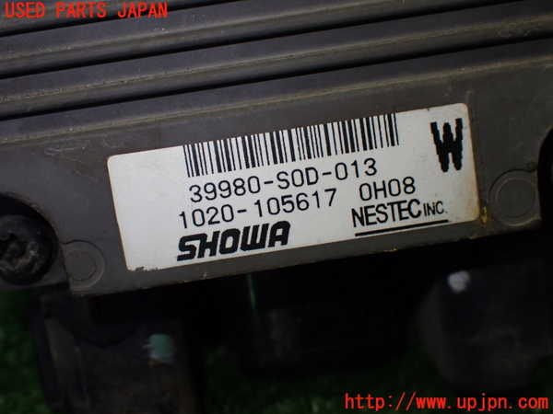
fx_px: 799
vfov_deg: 29.1
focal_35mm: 50
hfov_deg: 38.2
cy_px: 207
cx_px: 276
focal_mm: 9.01
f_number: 3.2
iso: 400
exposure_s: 1/200
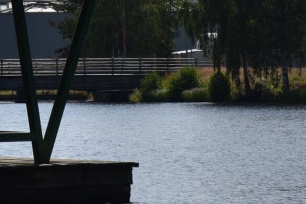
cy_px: -168
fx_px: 4452
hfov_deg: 3.9
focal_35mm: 524
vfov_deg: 2.6
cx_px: -29
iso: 500
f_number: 14
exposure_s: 1/800
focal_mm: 120
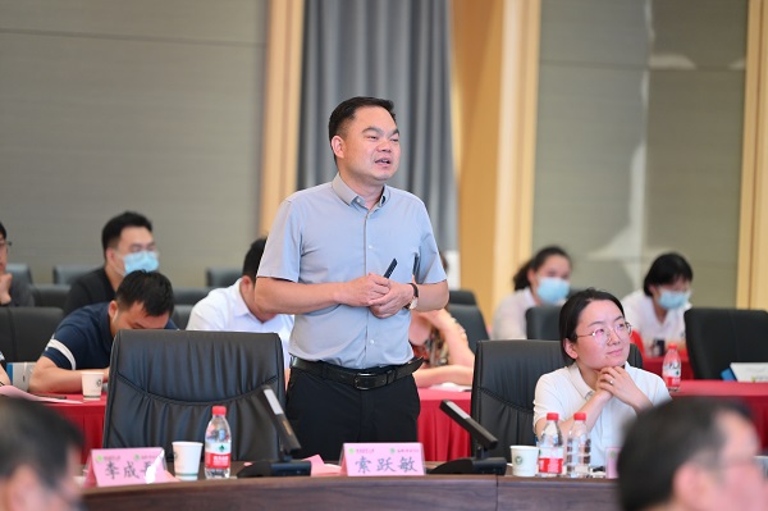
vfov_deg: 8.1
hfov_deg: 12.1
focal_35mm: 170
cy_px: 256
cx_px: 384
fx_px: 3624
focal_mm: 170
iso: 1250
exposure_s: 1/200
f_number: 2.8
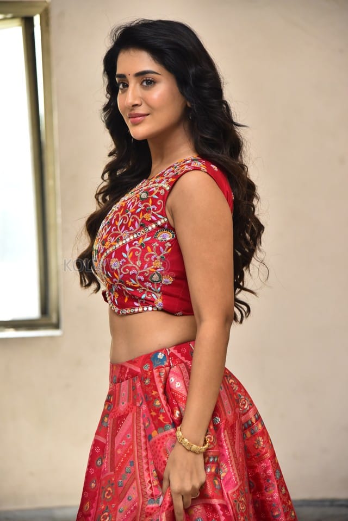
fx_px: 1522
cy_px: 260
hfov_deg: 13.0
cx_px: 174
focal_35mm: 105
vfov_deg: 19.5
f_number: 4
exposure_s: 1/125
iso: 1250
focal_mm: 105
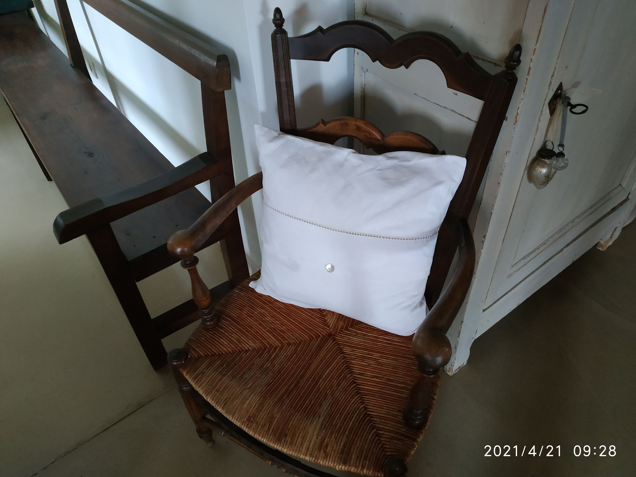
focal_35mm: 24
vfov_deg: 56.8
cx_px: 318
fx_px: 441
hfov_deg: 71.6
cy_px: 238
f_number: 1.9
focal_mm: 3.94
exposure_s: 1/20
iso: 640
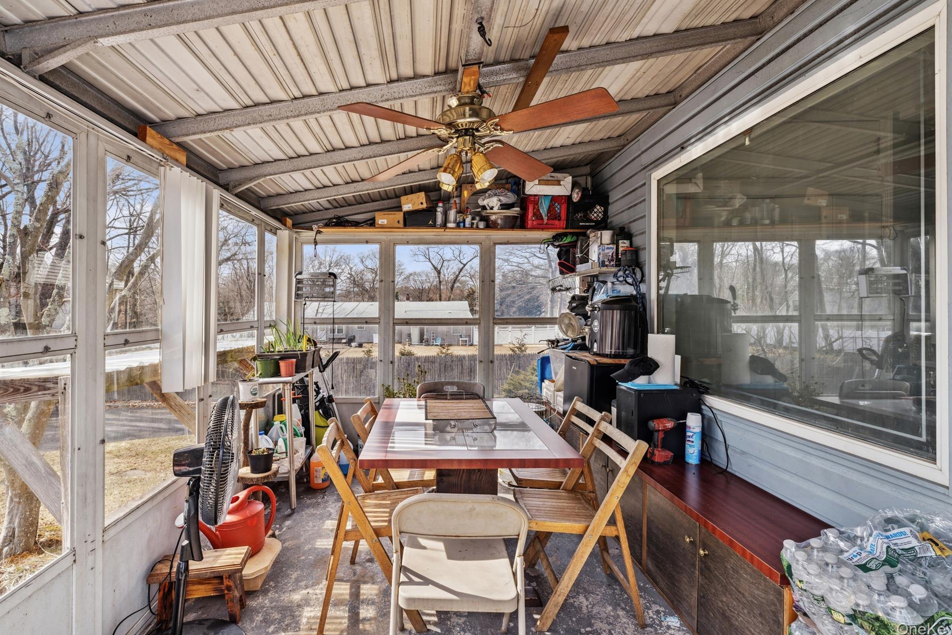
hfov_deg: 100.4
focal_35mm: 15
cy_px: 301
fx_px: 397
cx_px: 488
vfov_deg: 77.3
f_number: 11
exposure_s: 1/30
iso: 100
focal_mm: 14
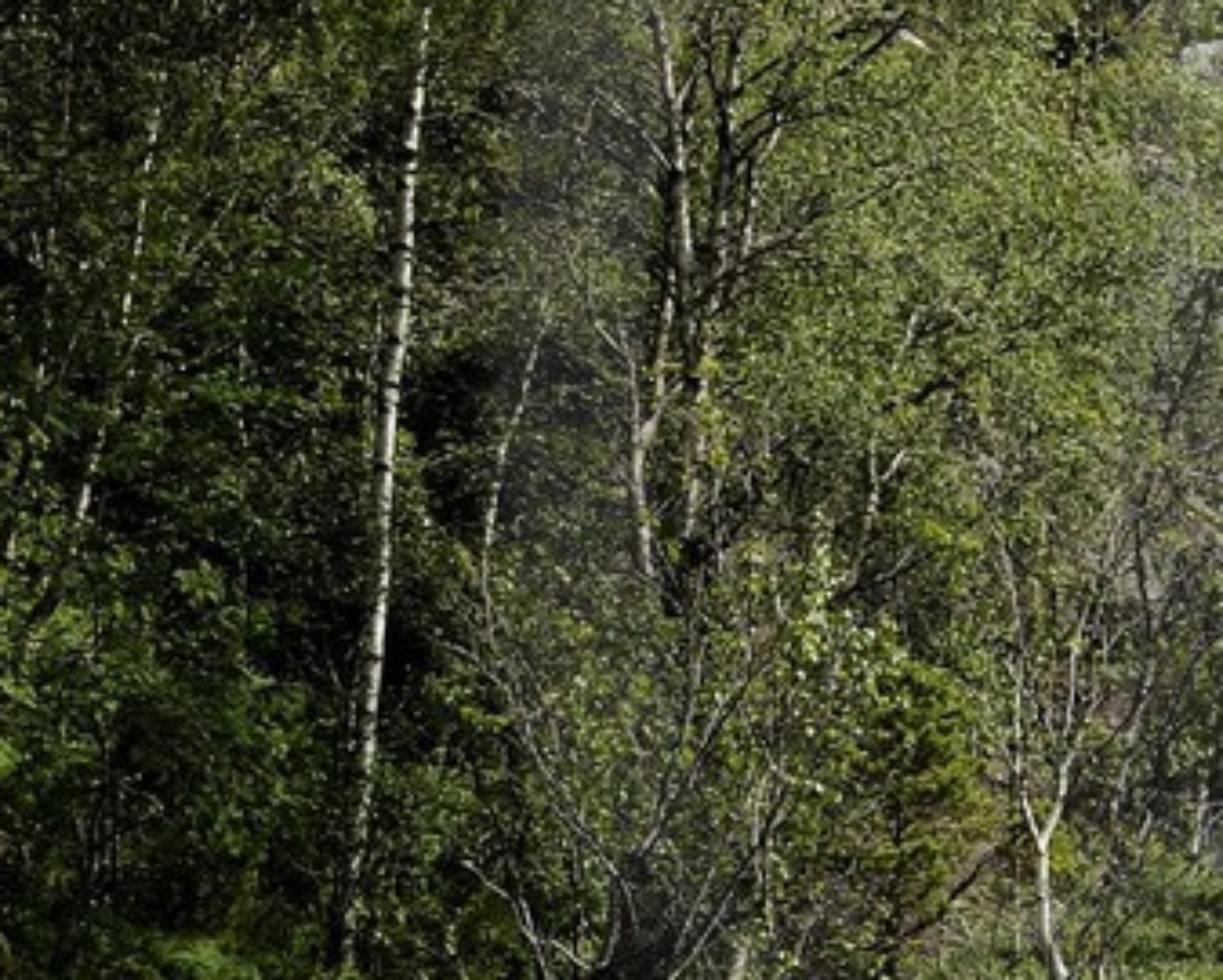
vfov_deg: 12.0
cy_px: 374
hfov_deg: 13.8
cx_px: 1978
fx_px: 4672
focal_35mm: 129
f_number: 10
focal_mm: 29
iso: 200
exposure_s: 1/200
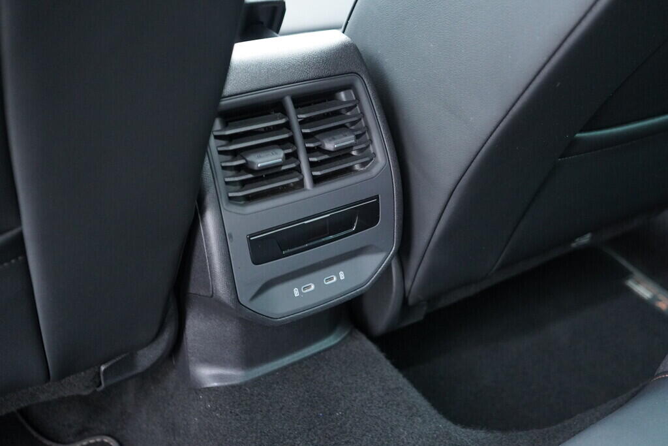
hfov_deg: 53.1
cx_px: 334
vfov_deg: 36.9
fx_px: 668
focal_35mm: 36
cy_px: 223
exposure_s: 1/40
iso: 2500
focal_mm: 24
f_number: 2.8
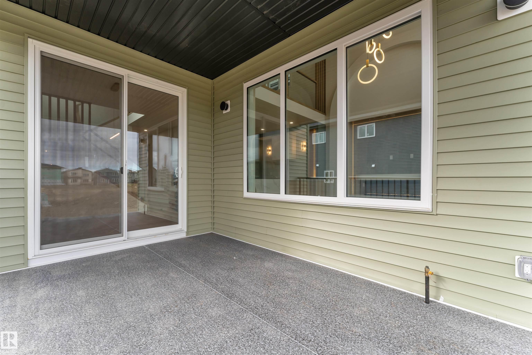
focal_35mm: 14
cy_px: 178
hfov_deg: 104.3
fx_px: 207
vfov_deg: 81.2
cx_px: 266
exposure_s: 1/50
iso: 200
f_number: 9
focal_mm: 14
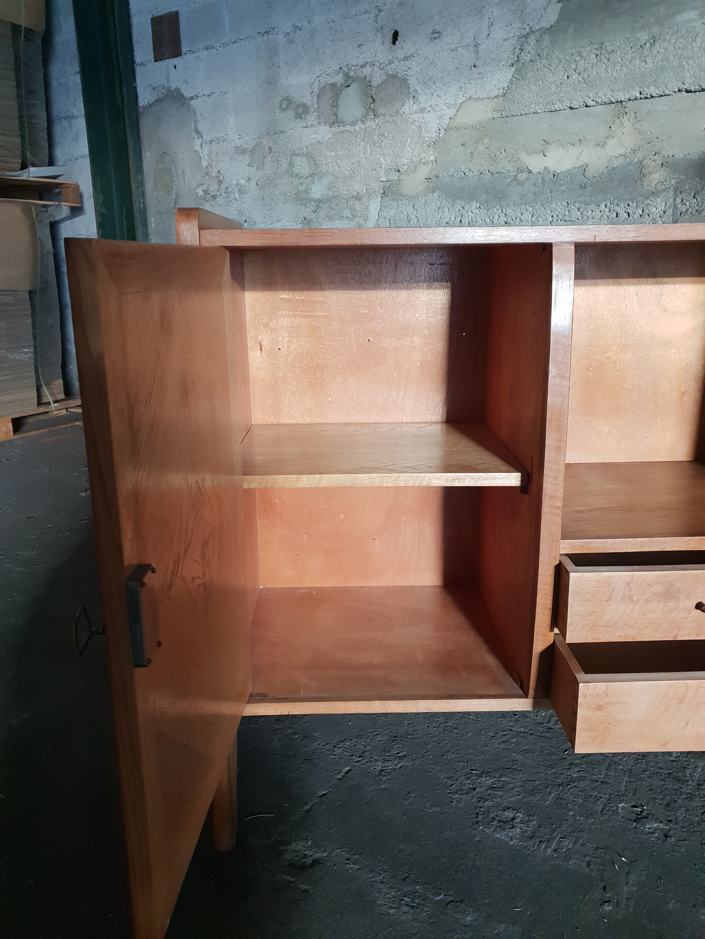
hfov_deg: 53.1
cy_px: 470
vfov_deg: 67.3
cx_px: 352
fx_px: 706
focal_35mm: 26
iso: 250
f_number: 1.5
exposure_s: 1/36
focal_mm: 4.3
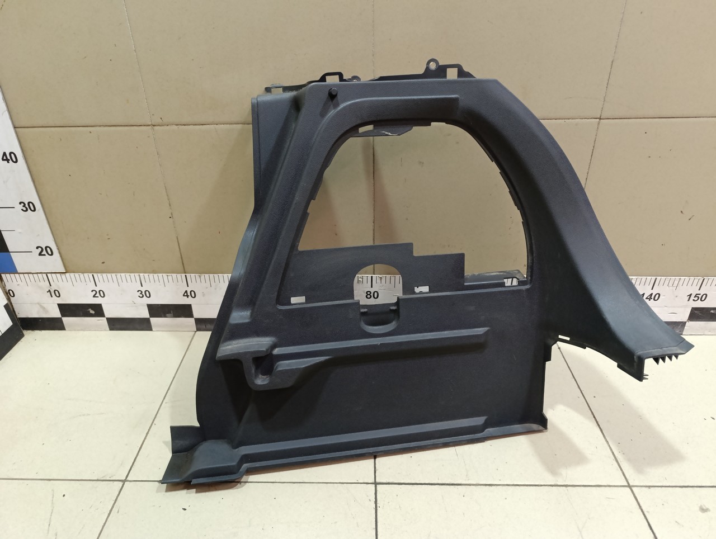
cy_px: 270
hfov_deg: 73.8
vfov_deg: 59.0
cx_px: 358
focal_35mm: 23
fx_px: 476
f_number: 1.6
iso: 640
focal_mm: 6.14
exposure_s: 1/100
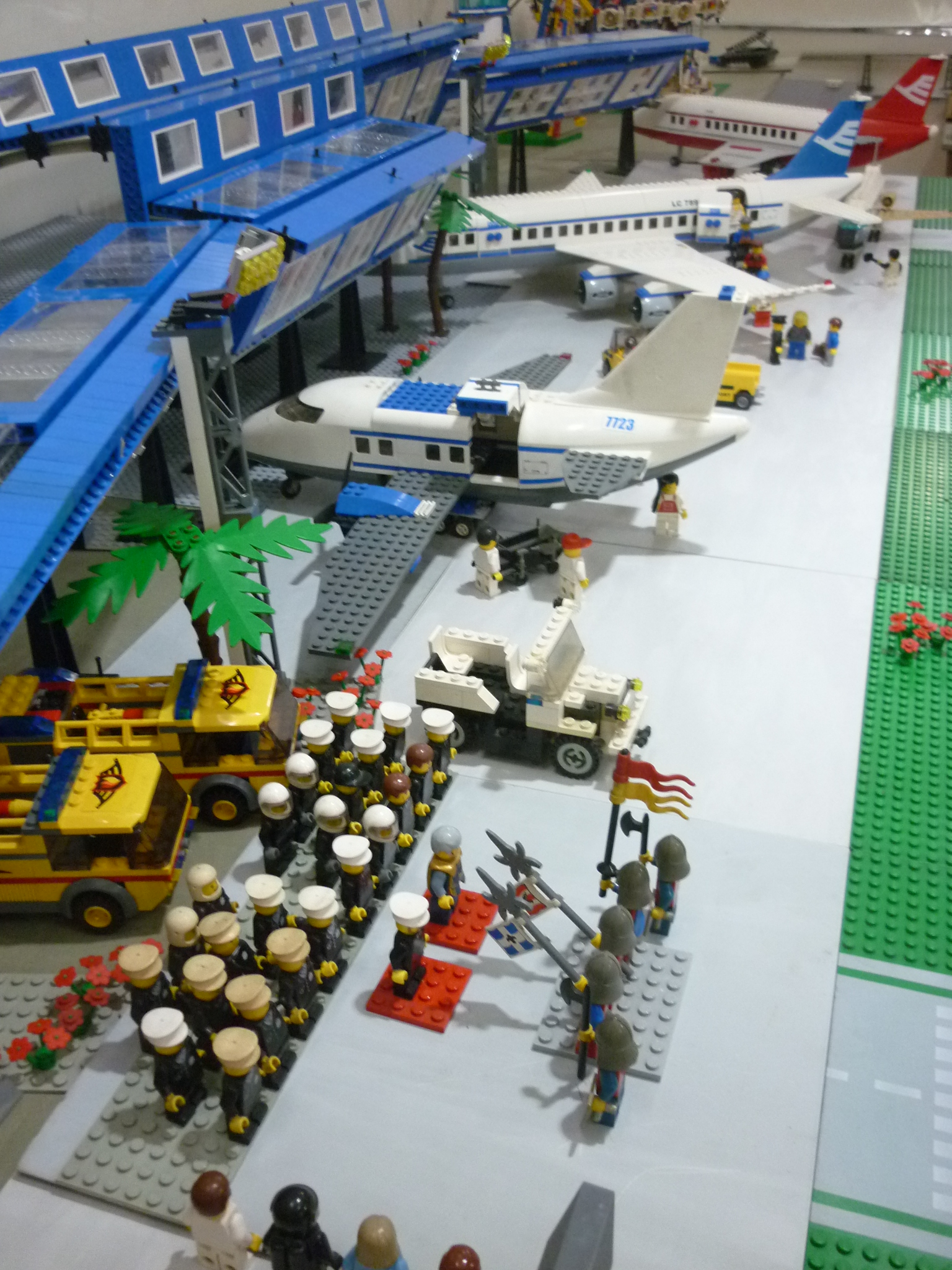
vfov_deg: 55.4
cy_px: 635
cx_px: 476
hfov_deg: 42.9
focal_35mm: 33
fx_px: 1210
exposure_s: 1/8
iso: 400
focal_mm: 5.5
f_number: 2.8
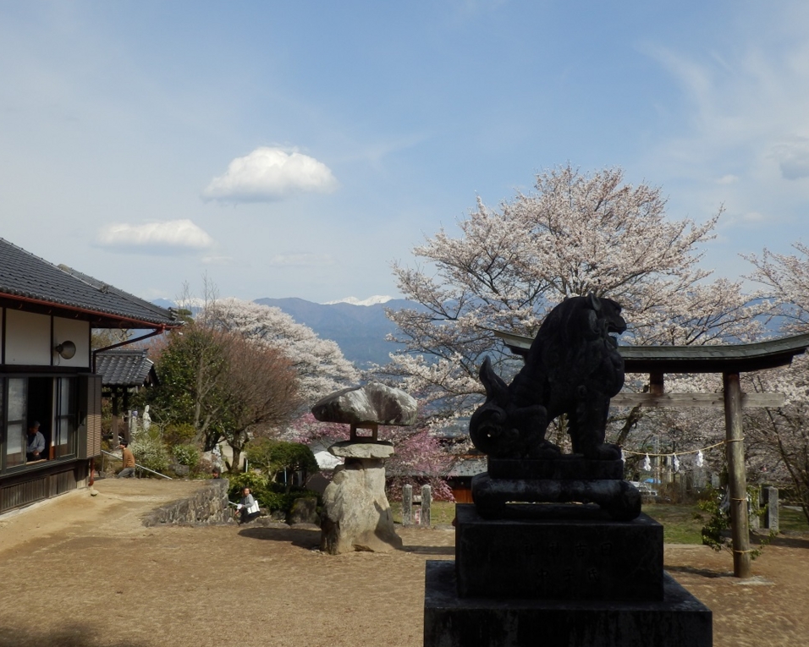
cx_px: 401
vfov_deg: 32.8
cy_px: 324
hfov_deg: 40.3
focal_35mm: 46
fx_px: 1102
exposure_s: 1/800
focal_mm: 7.9
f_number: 4.2
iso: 80
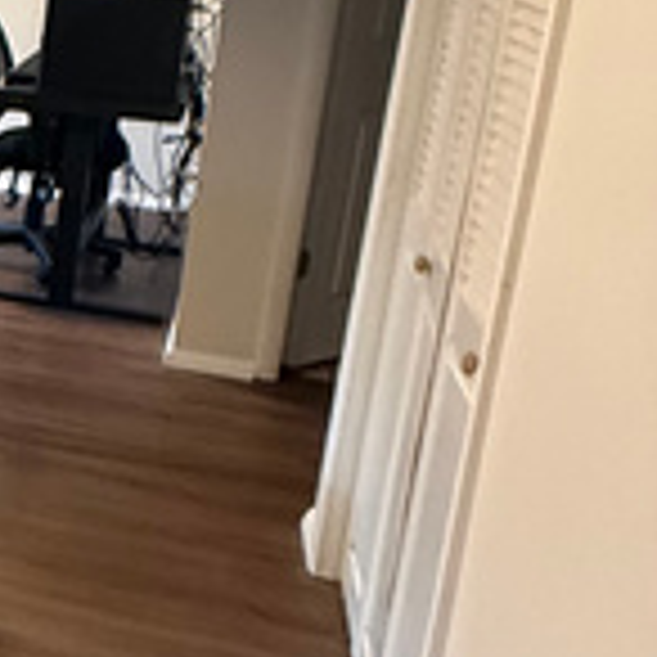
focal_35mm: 65
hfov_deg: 18.5
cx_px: -621
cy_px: 184
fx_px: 1396
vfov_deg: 26.2
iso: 800
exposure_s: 1/60
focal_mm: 2.22
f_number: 2.2
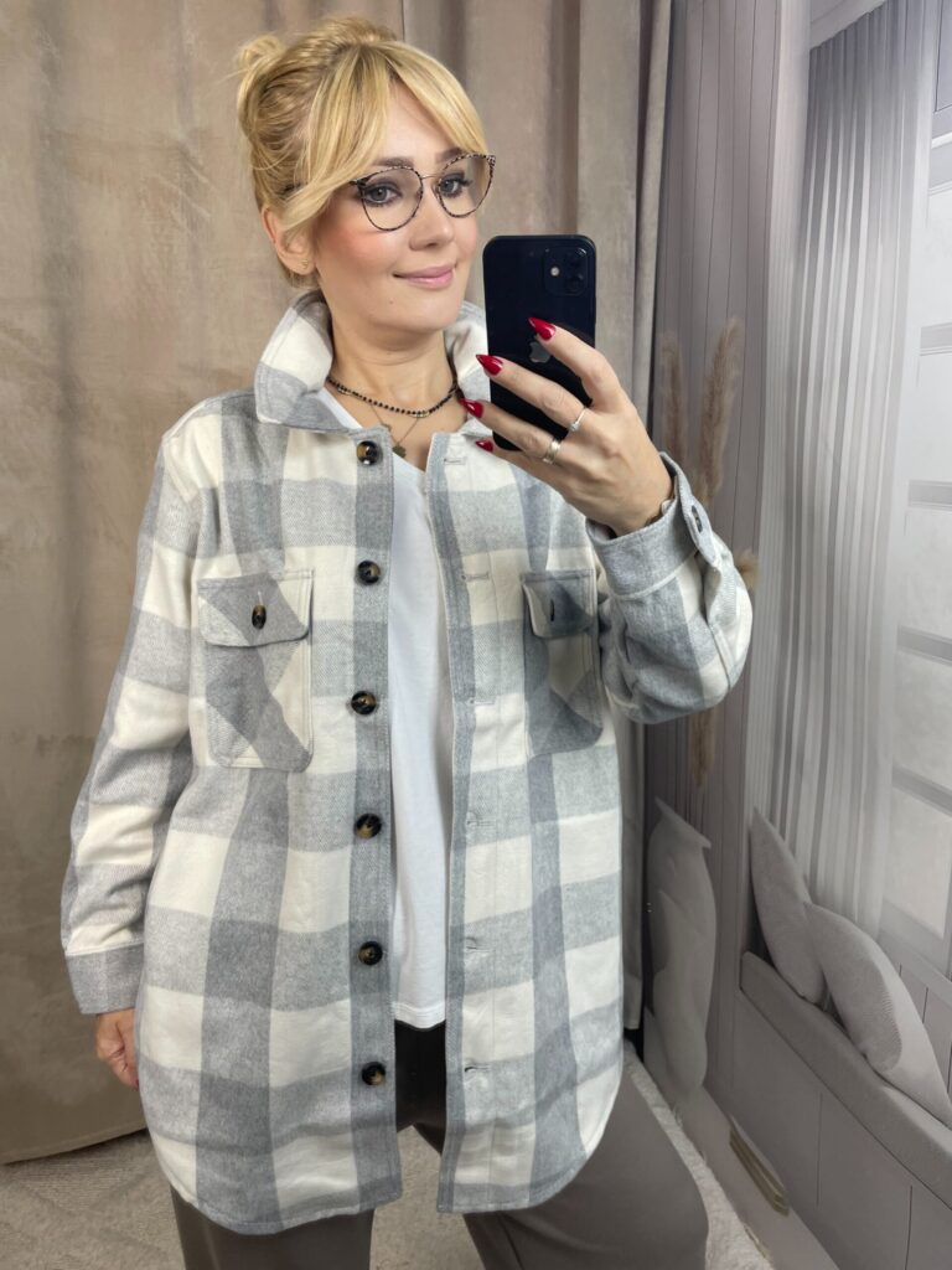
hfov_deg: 53.1
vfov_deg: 67.3
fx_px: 953
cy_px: 635
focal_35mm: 26
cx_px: 476
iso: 50
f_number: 1.6
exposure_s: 1/100
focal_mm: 4.2
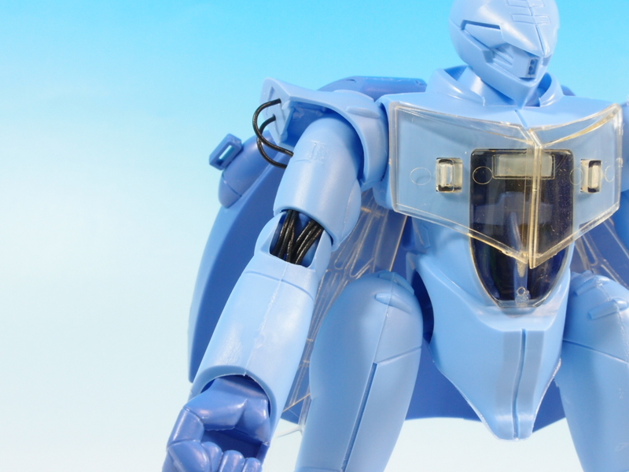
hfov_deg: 41.2
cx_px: 314
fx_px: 836
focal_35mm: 46
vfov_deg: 31.5
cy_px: 236
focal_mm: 9.87
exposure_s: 1/2.5
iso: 100
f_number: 8
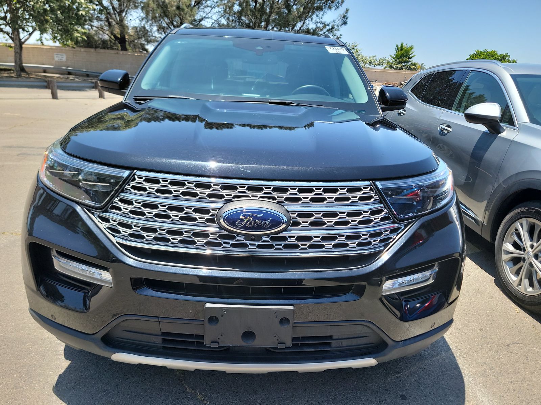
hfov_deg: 71.6
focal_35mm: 24
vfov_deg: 56.8
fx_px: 375
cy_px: 202
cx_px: 270
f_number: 1.8
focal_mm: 6.7
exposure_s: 1/409
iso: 50
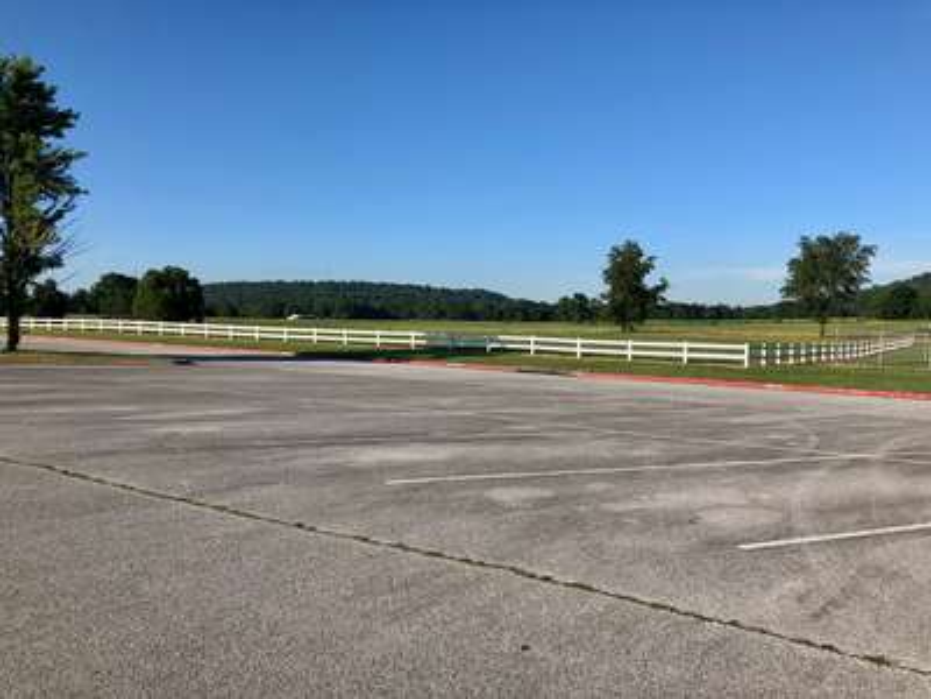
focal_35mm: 28
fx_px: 753
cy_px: 350
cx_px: 466
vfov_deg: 49.7
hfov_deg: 63.4
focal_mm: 4
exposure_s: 1/2088
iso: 20
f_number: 1.8
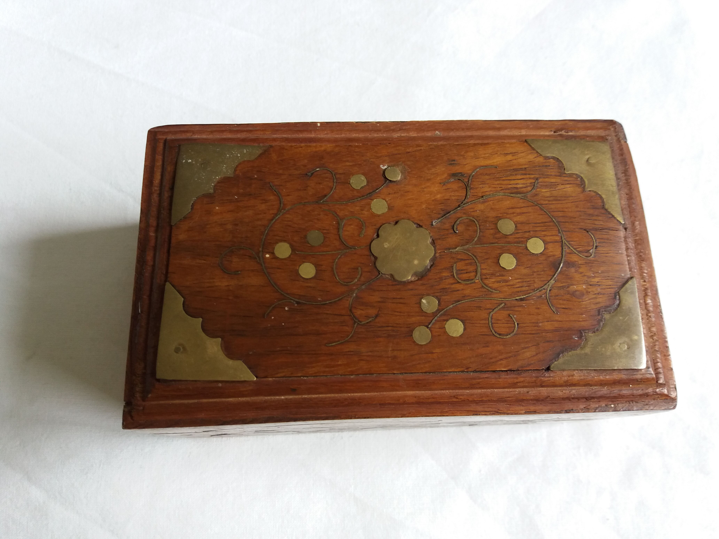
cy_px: 270
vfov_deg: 49.7
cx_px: 360
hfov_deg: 63.4
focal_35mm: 28
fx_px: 582
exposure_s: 1/30
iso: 80
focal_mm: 3.7
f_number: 1.9
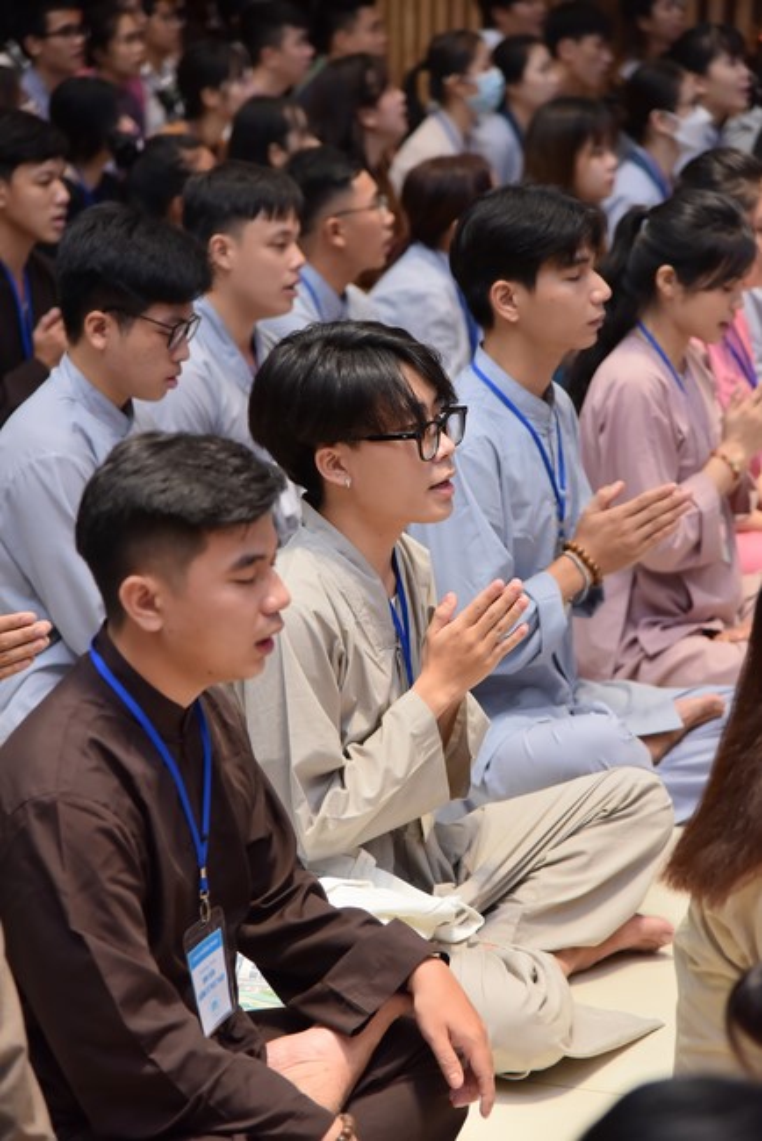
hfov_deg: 13.1
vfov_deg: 19.4
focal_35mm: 105
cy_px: 570
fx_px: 3330
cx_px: 381
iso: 1600
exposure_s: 1/160
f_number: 4.5
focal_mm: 105
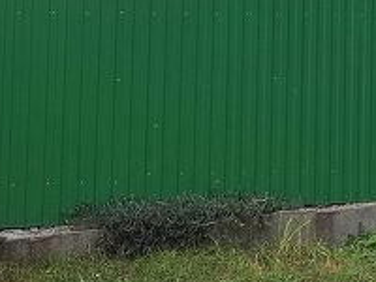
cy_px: -66
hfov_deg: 13.7
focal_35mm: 141
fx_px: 1532
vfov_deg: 10.3
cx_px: 421
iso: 50
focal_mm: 4.71
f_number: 1.79
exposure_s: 1/1178
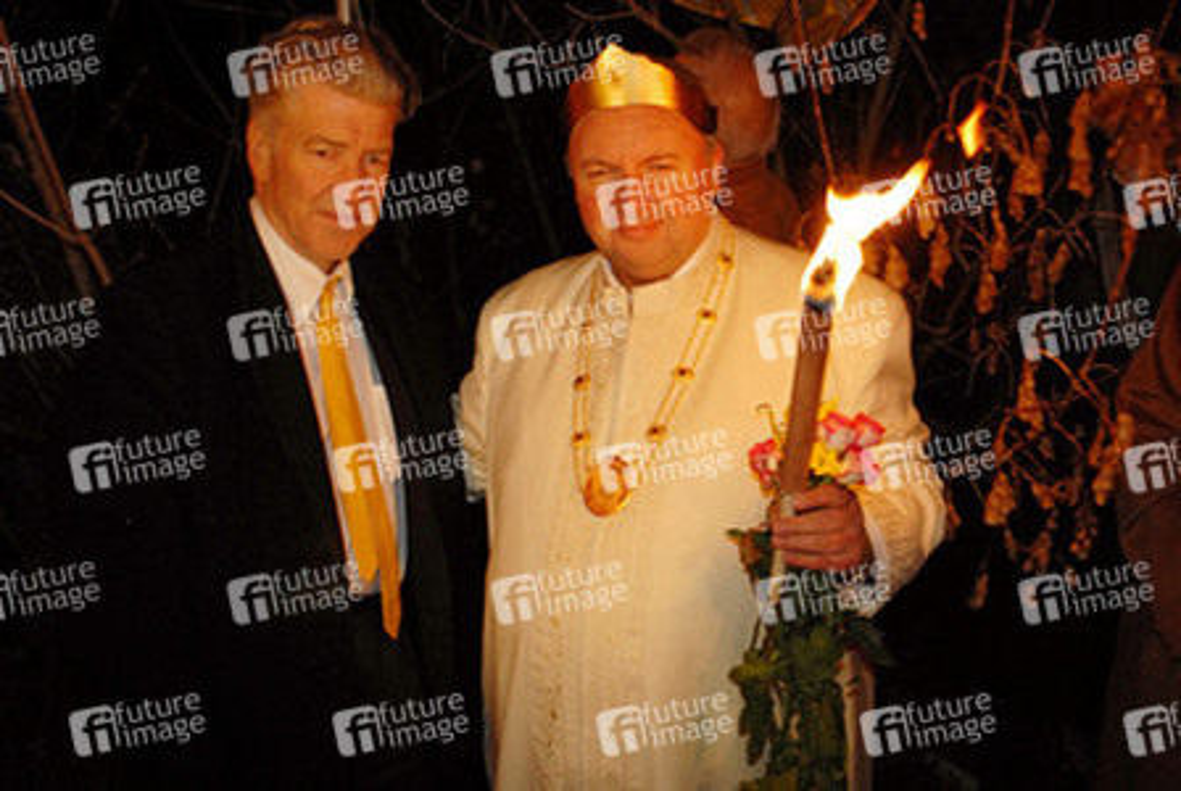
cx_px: 590
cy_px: 396
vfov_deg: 37.0
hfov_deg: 53.1
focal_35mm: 36
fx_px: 1183
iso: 400
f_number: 2.8
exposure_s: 1/60
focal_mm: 24
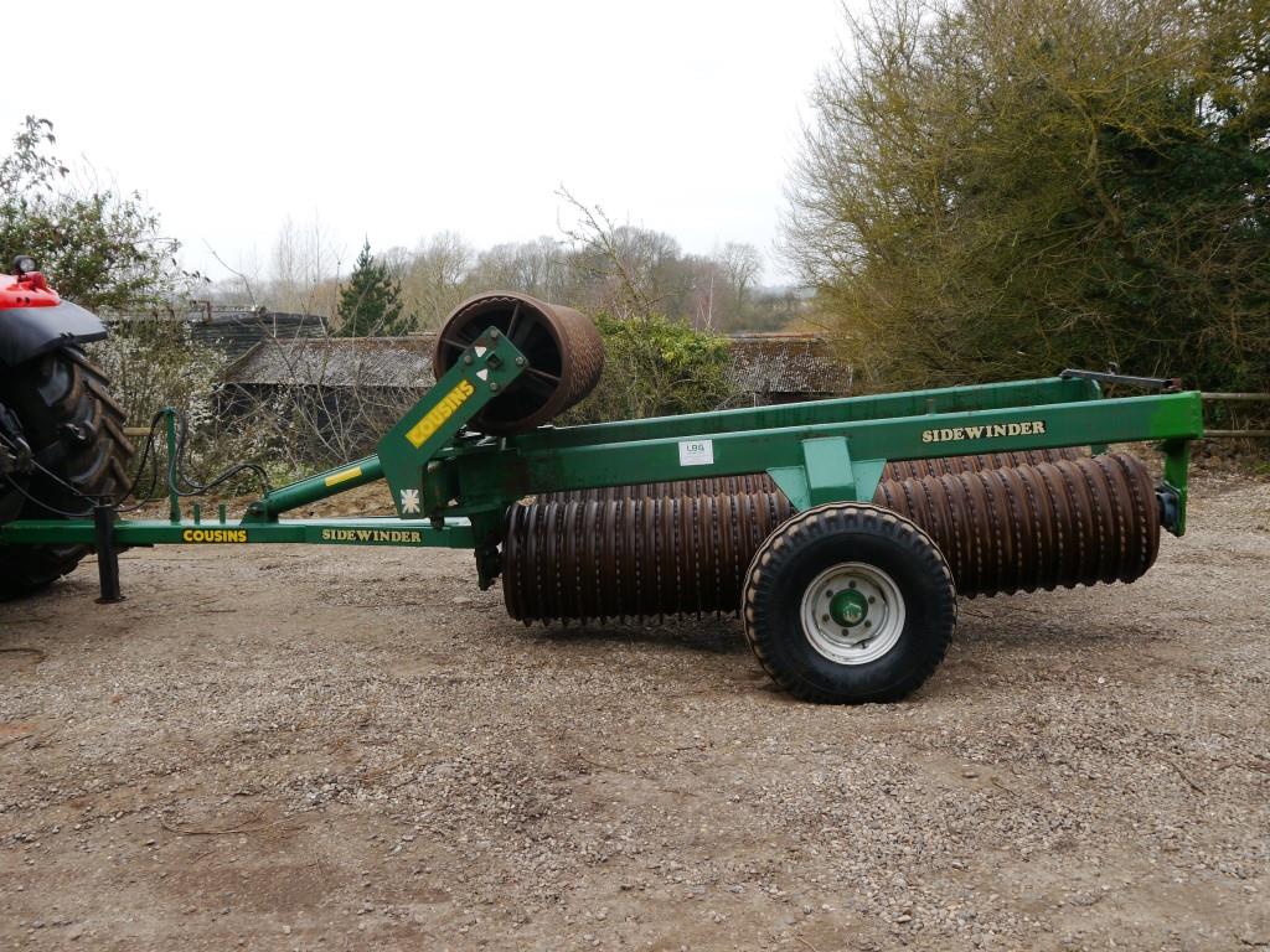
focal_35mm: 32
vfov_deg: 44.2
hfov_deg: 56.8
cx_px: 635
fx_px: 1174
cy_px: 476
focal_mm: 16
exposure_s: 1/250
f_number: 5.6
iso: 160
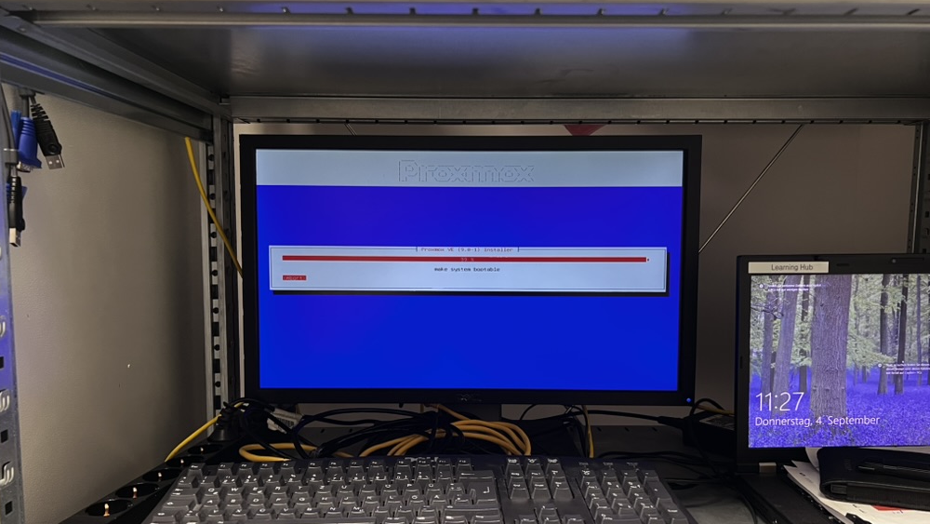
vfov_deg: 40.1
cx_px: 469
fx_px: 715
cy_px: 301
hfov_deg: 66.1
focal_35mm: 29
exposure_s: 1/60
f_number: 1.5
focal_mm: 5.7
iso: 320
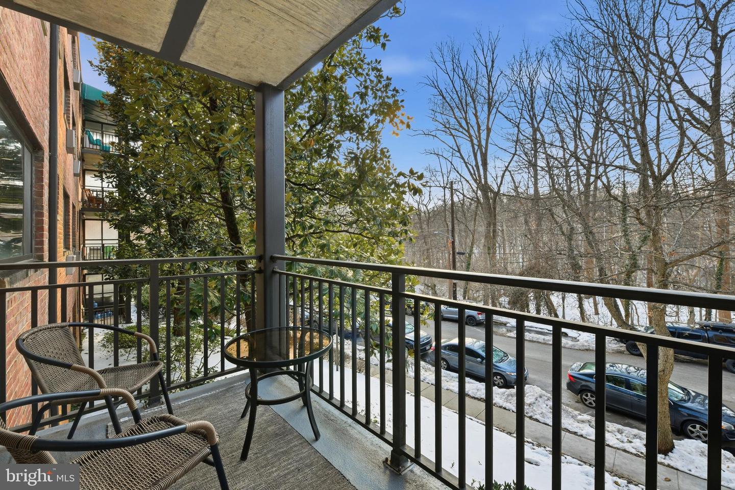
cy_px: 245
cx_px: 368
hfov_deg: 104.3
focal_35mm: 14
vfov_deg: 81.2
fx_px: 286
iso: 250
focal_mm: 14
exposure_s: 1/320
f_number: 10
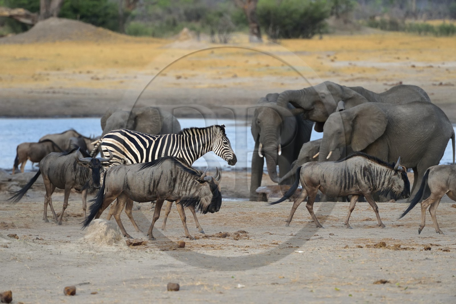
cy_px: 152
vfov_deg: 4.9
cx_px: 228
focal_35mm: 280
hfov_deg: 7.4
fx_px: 3546
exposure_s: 1/200
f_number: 5
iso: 1600
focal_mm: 280
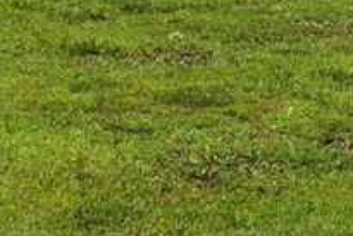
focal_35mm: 185
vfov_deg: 7.2
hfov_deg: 11.1
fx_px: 1815
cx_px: 121
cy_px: -209
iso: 100
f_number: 8
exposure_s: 1/400
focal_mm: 35
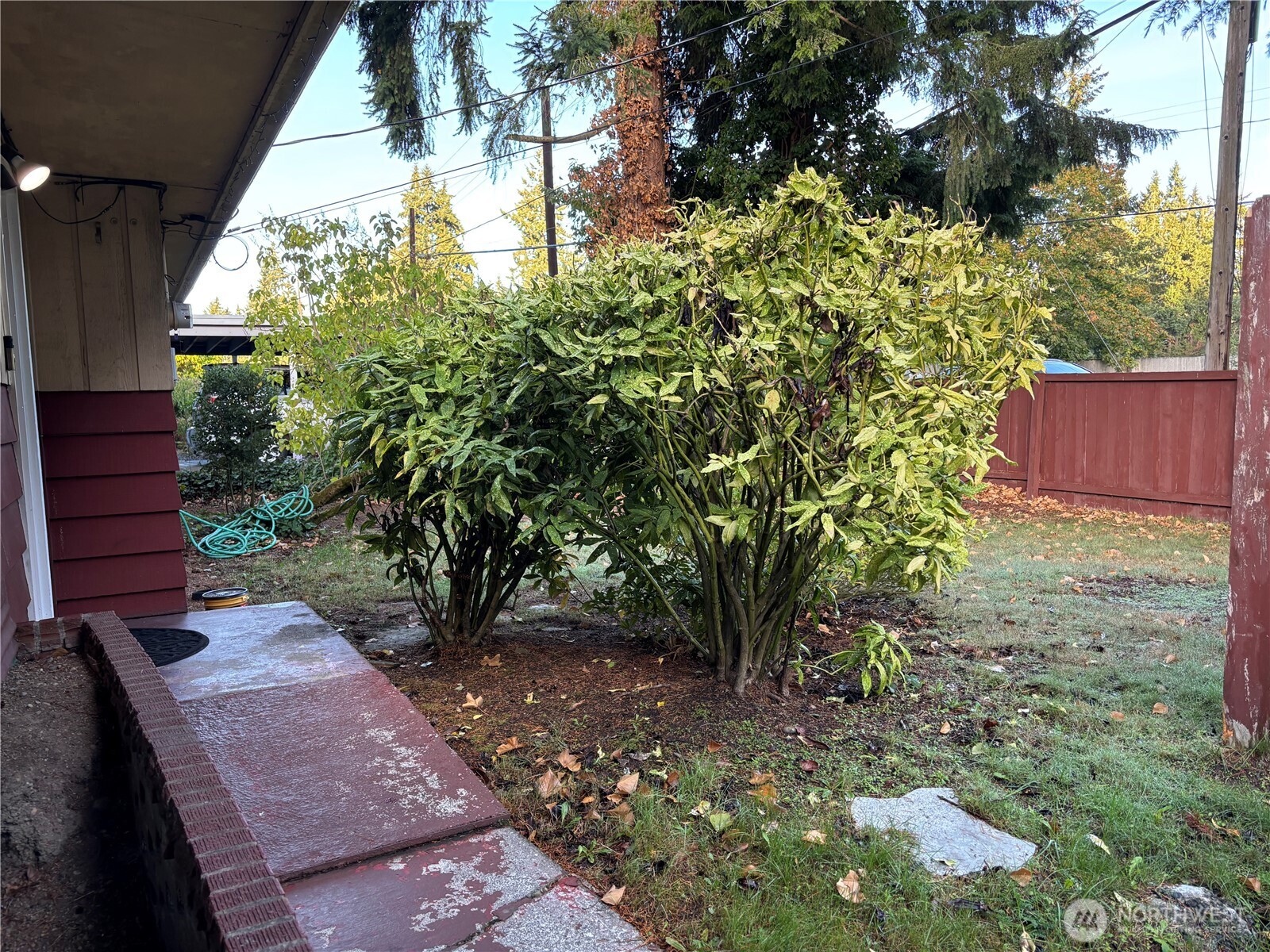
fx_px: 954
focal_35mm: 26
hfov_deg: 67.3
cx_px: 635
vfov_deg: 53.1
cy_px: 476
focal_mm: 5.96
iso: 80
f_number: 1.6
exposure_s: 1/121
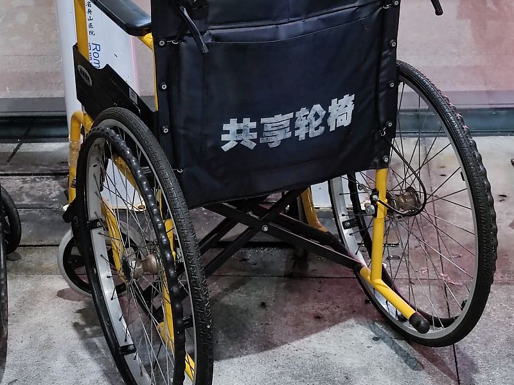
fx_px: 1069
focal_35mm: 72
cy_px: 133
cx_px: 258
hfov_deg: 27.0
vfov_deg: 20.4
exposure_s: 1/60
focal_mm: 6.72
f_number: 1.69
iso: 800
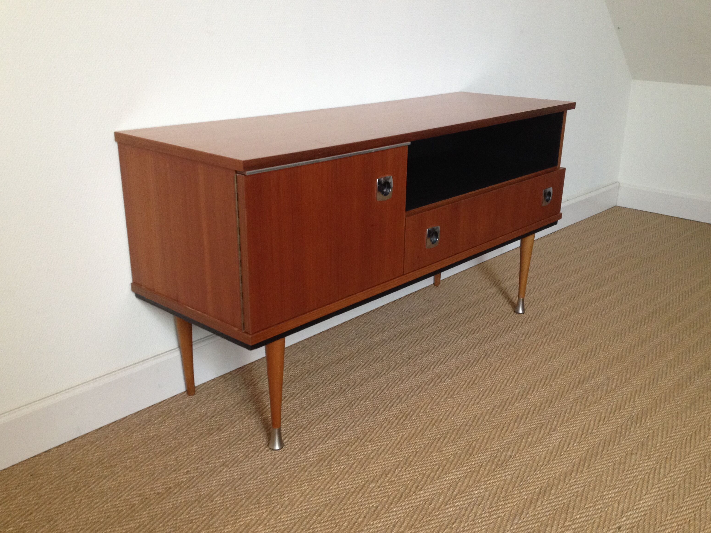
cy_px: 281
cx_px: 364
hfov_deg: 50.1
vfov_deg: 38.7
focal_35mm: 37
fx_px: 760
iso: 160
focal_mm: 4.28
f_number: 2.4
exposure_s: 1/20
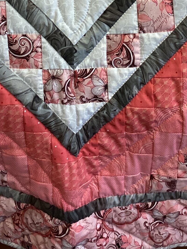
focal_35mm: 75
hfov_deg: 19.6
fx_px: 540
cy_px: -45
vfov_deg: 23.8
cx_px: 78
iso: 80
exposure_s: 1/60
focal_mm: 3.3
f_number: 2.4
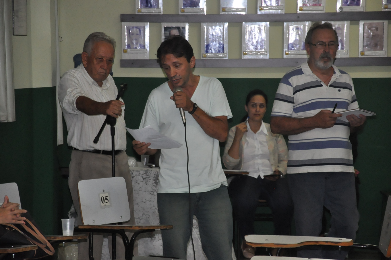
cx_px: 196
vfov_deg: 8.7
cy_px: 130
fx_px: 1709
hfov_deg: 13.1
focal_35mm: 158
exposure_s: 1/60
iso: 2000
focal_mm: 105
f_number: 5.6
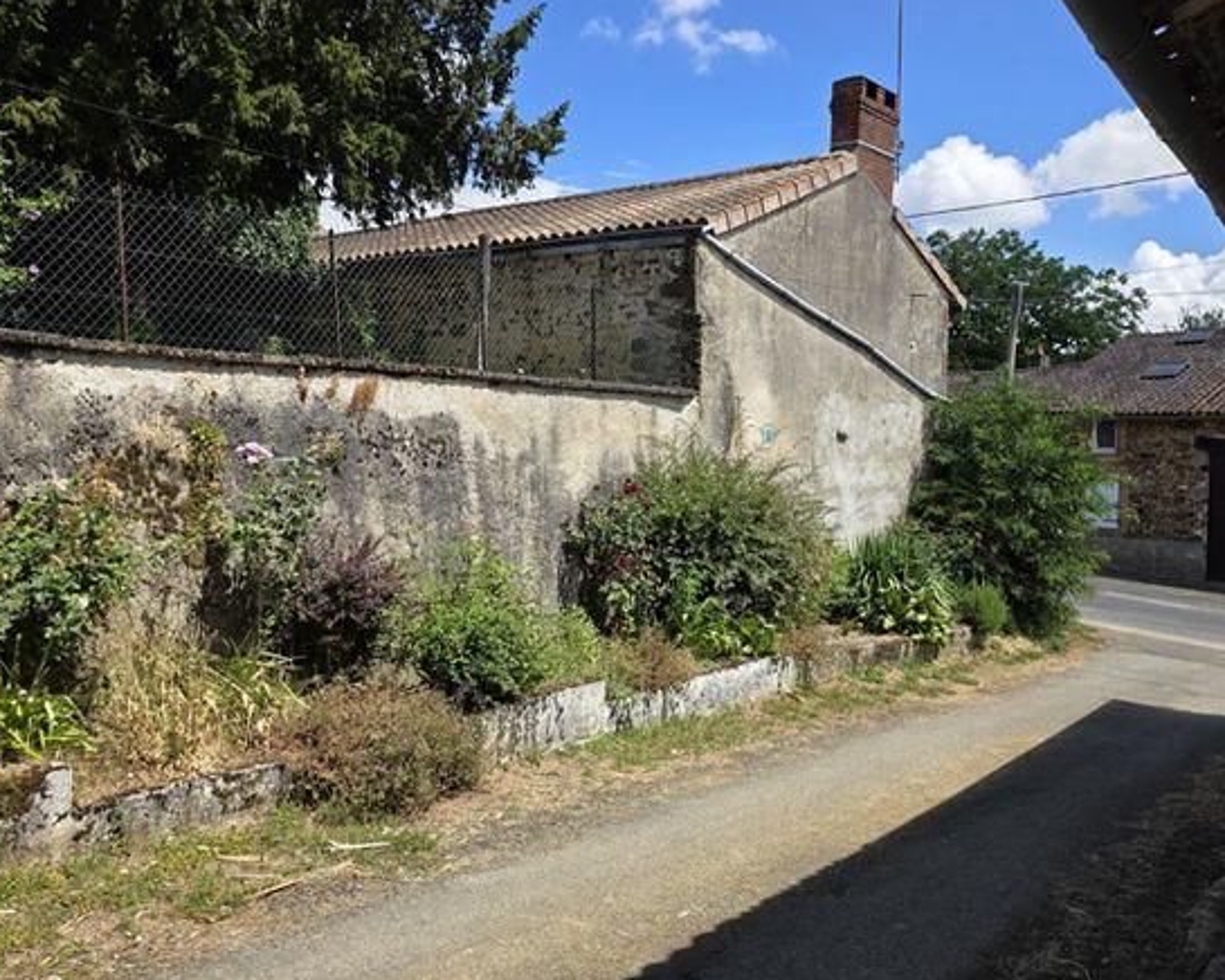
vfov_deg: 50.0
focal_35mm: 29
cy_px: 501
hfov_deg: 60.3
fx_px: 1051
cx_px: 689
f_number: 1.7
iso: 80
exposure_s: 1/4539
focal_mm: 6.3
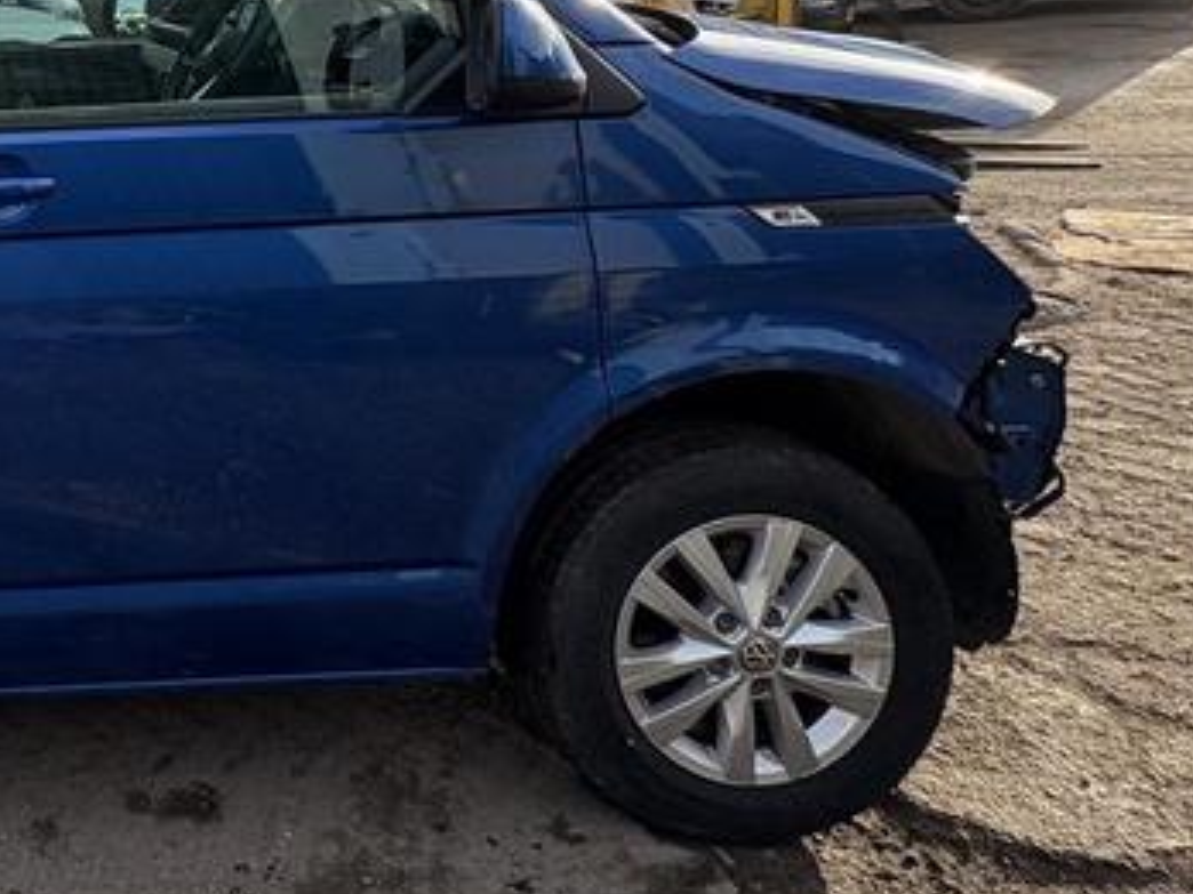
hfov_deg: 39.2
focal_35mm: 36
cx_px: -199
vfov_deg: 36.0
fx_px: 1241
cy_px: 10
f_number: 2.2
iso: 64
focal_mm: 2.22
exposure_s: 1/879
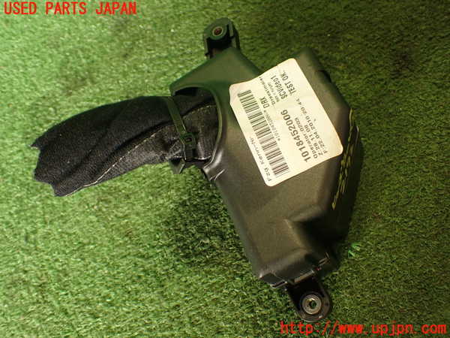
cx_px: 225
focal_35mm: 32
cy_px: 169
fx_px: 416
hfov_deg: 56.8
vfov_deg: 44.2
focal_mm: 5.79
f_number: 2.4
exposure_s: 1/40
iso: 200
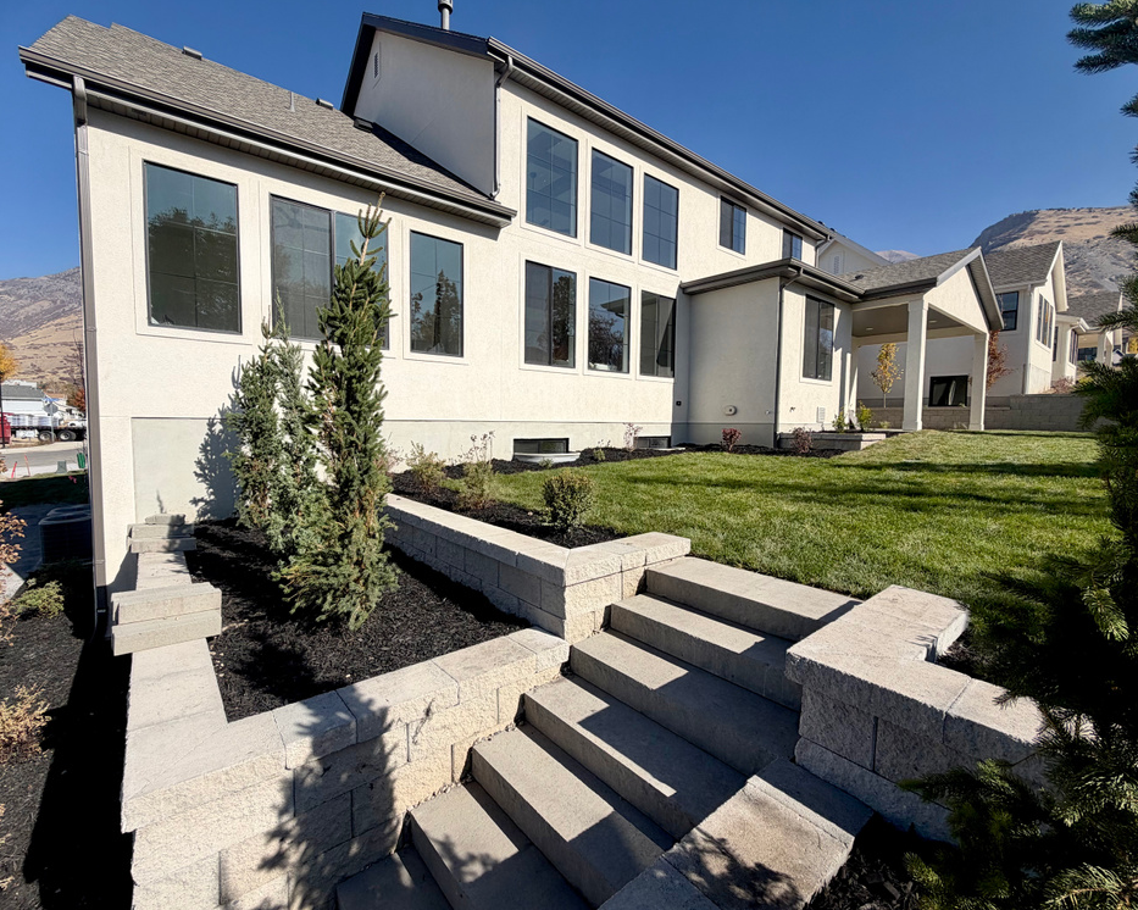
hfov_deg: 96.8
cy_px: 451
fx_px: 505
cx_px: 561
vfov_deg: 84.0
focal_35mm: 15
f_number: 2.2
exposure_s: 1/1167
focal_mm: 2.22
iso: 20
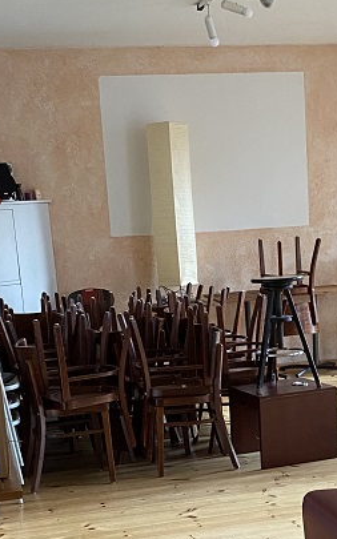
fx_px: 1000
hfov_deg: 19.1
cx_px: 226
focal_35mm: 68
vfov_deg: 29.6
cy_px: 423
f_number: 1.8
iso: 400
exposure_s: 1/50
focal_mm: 4.25
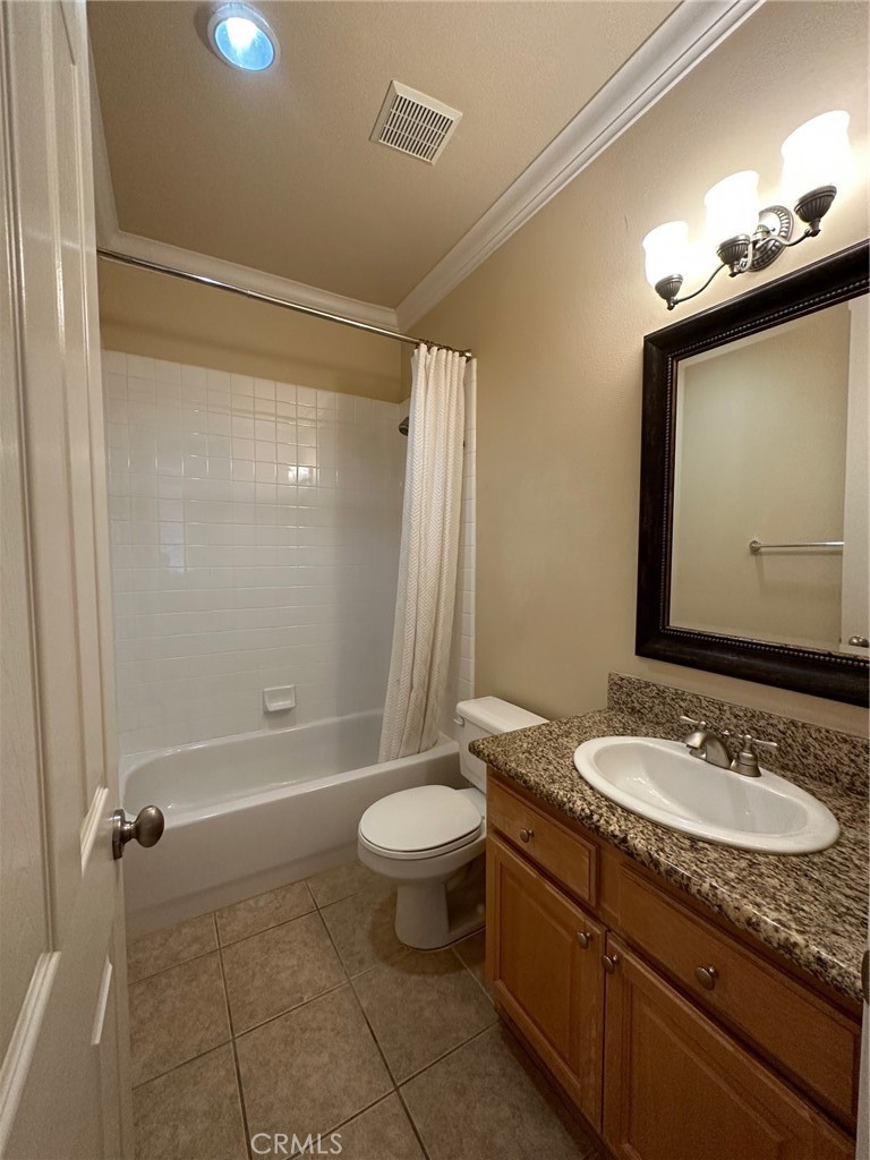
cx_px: 435
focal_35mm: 14
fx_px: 469
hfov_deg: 85.7
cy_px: 580
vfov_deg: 102.1
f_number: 2.2
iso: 250
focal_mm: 2.22
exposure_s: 1/120
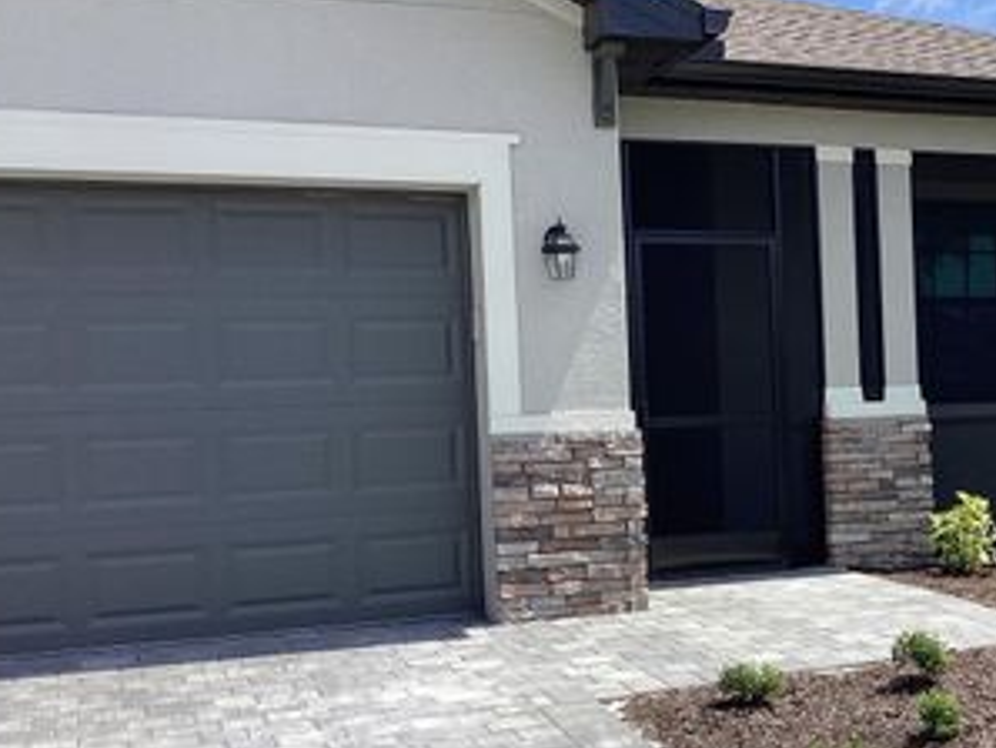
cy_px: 422
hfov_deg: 35.7
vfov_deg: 28.0
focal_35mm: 52
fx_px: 1497
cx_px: 789
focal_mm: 3.3
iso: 25
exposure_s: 1/1148
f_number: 2.4
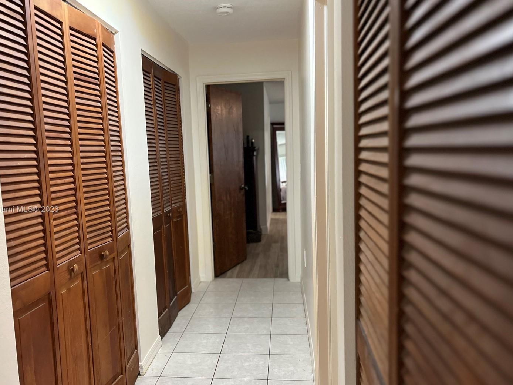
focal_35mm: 30
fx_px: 445
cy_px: 210
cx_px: 236
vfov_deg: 46.7
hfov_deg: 59.9
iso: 320
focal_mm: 5.1
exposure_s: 1/60
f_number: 1.6
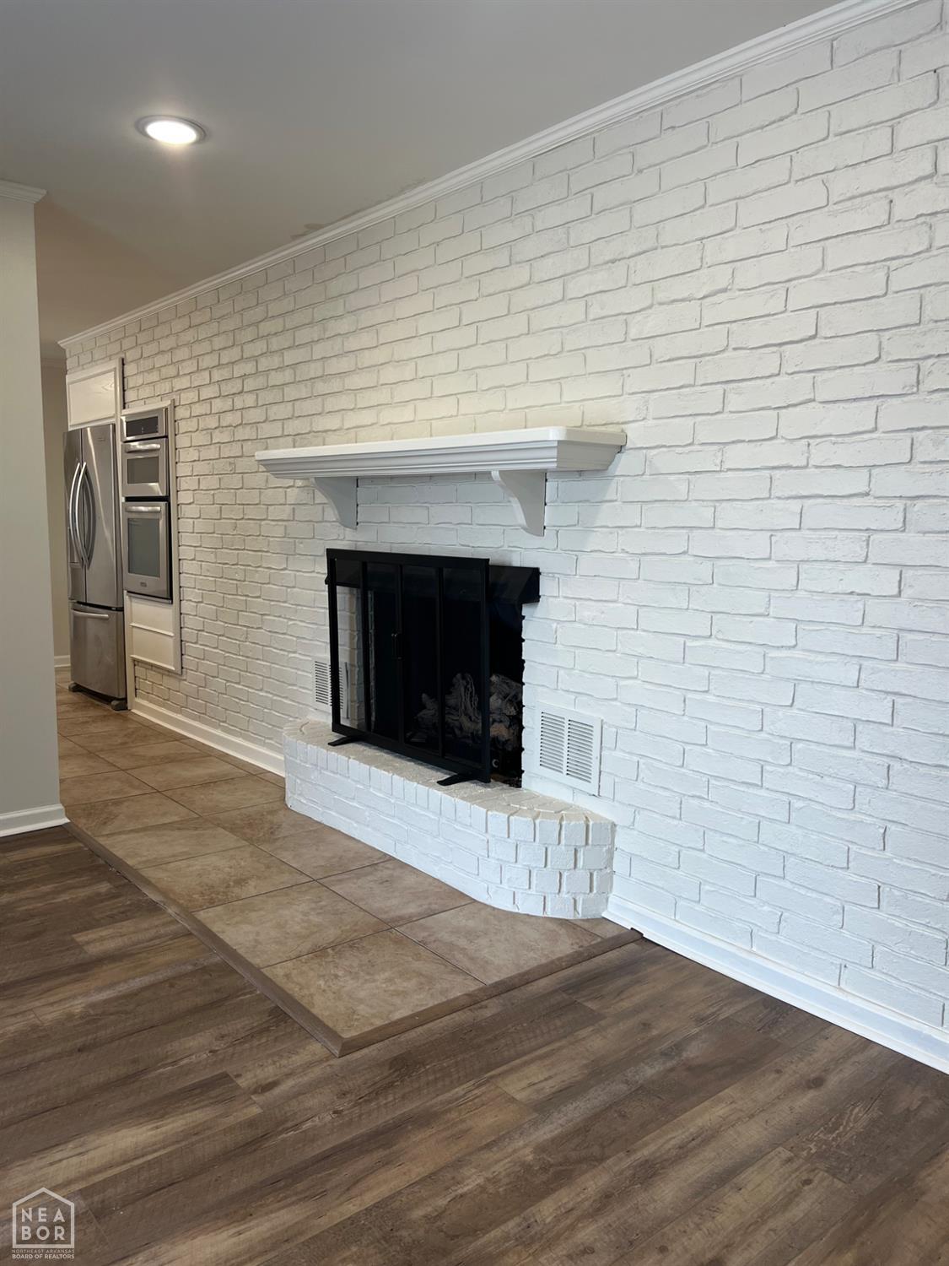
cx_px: 474
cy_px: 633
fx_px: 950
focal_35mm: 26
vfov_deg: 67.3
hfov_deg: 53.1
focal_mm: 5.7
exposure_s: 1/120
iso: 64
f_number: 1.5
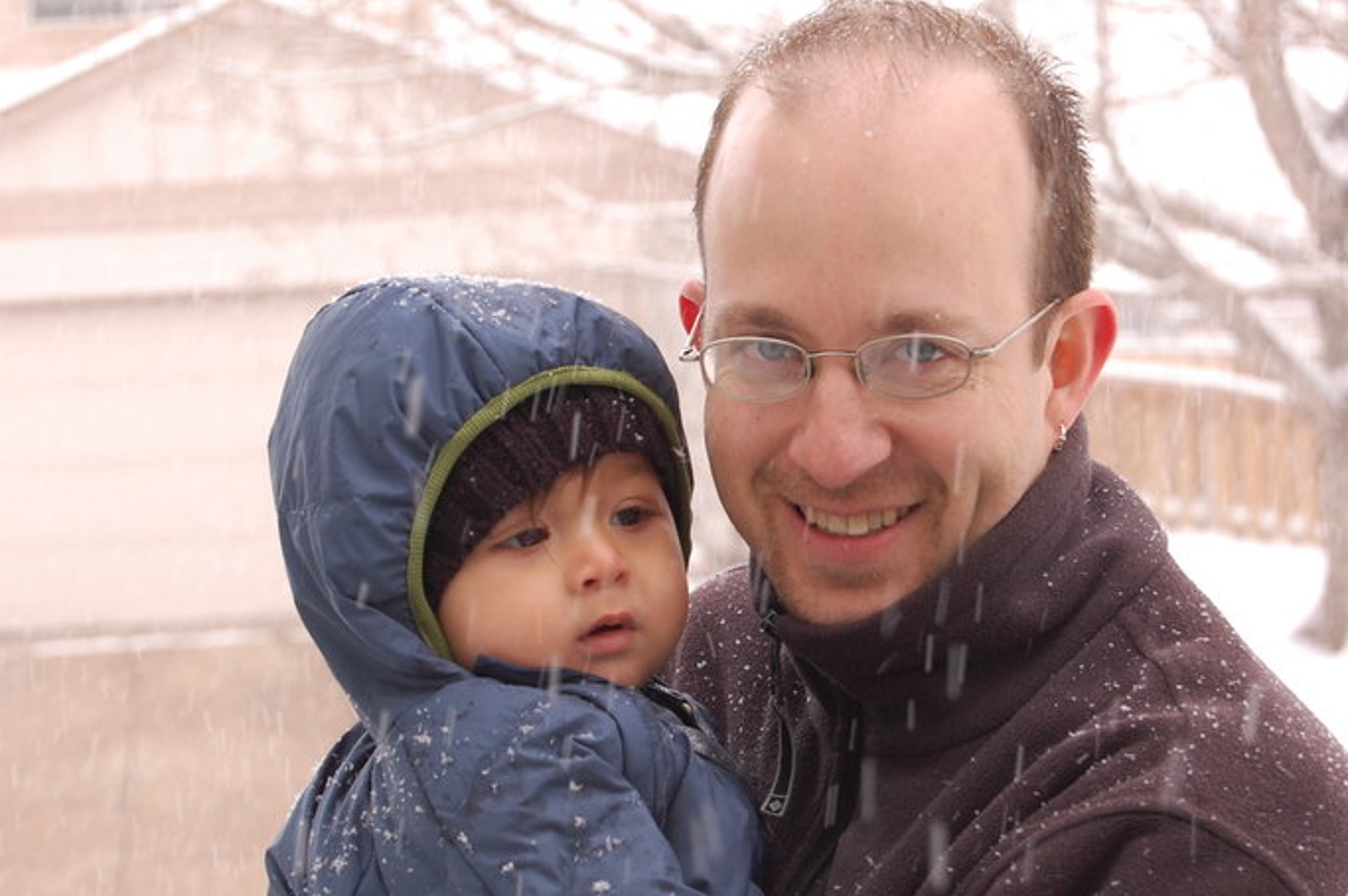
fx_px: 4629
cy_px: 449
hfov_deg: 16.6
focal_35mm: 124
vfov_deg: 11.1
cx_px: 780
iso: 400
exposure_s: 1/80
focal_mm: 55
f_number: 5.6
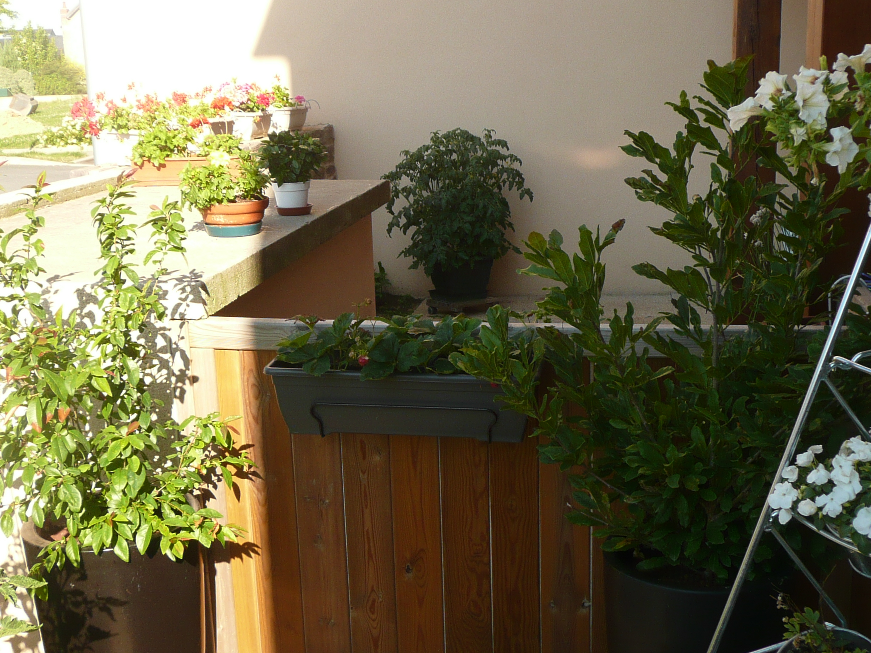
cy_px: 326
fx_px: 1132
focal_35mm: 45
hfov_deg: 42.1
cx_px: 436
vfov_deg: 32.2
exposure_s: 1/320
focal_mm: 4.9
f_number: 3.4
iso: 100
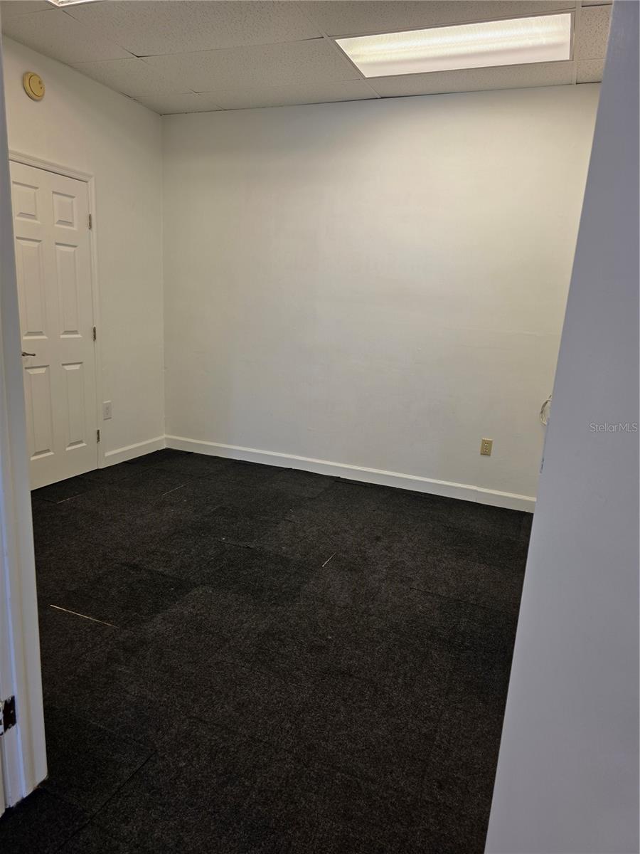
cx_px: 320
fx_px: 567
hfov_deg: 58.9
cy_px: 427
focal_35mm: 23
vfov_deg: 73.9
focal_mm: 6.3
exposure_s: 1/120
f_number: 1.7
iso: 50
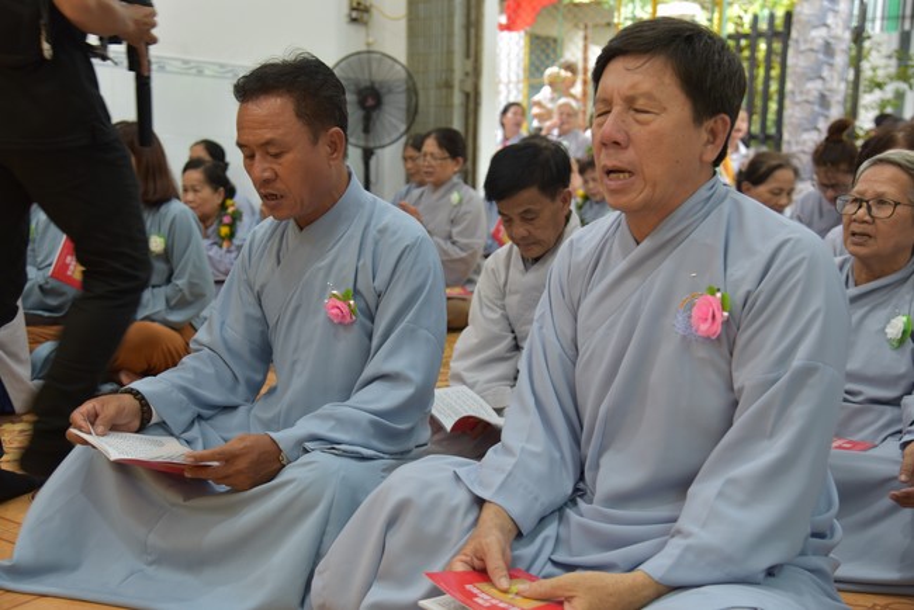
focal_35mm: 44
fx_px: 1118
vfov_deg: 30.5
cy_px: 305
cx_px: 457
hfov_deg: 44.5
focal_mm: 44
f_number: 4
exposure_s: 1/60
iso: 500
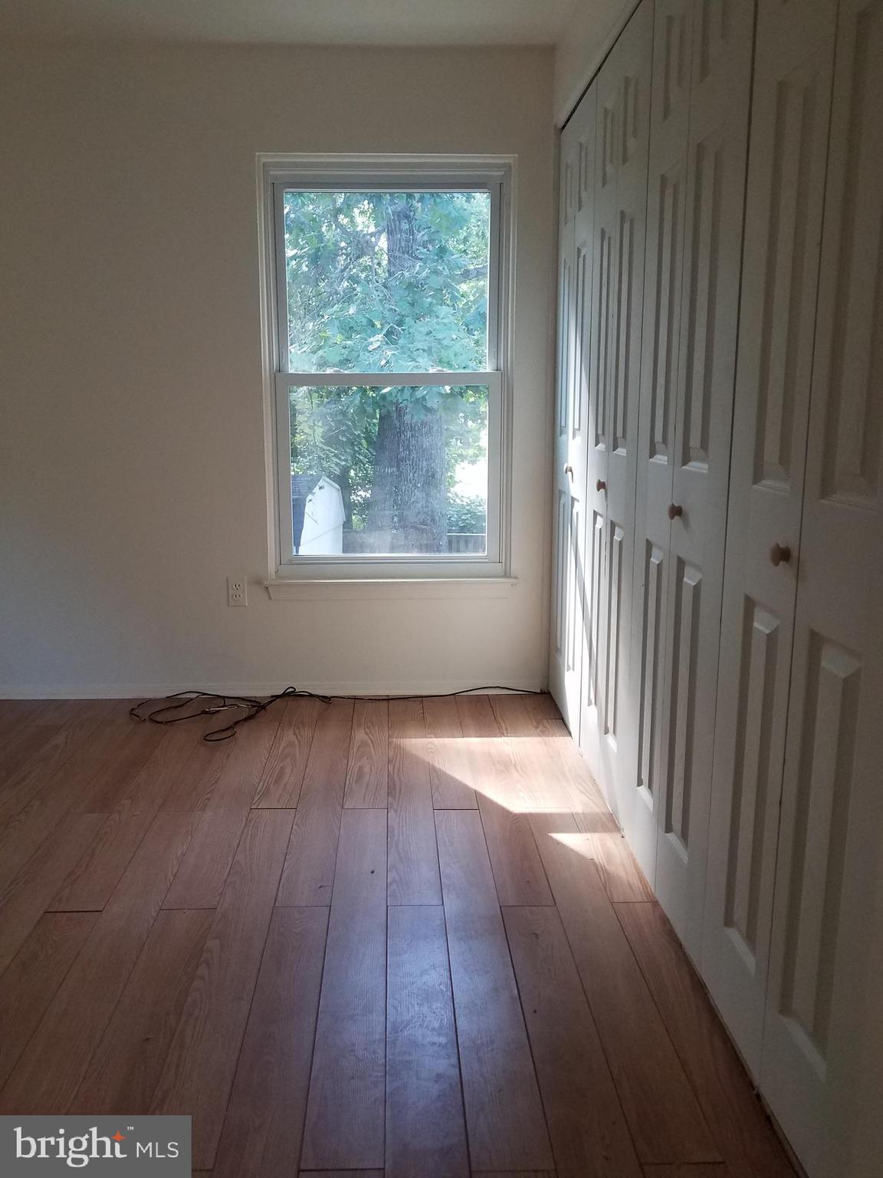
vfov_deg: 67.3
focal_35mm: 26
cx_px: 442
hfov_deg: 53.1
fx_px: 884
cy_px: 589
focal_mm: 4.2
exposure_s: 1/50
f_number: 1.7
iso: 125
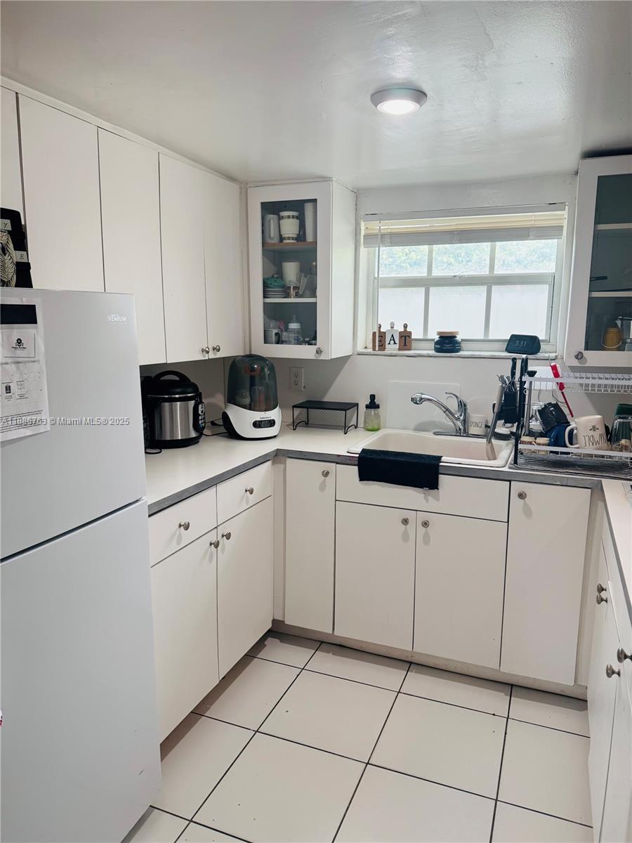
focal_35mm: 24
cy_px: 422
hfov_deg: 56.8
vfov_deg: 71.6
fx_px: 584
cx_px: 316
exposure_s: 1/124
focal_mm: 6.76
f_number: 1.78
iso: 100
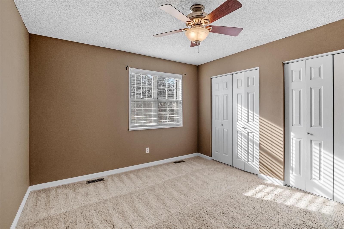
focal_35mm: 16
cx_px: 172
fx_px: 153
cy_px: 114
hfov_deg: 96.7
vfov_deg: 73.7
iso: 400
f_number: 6.3
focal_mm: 8
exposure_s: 1/80
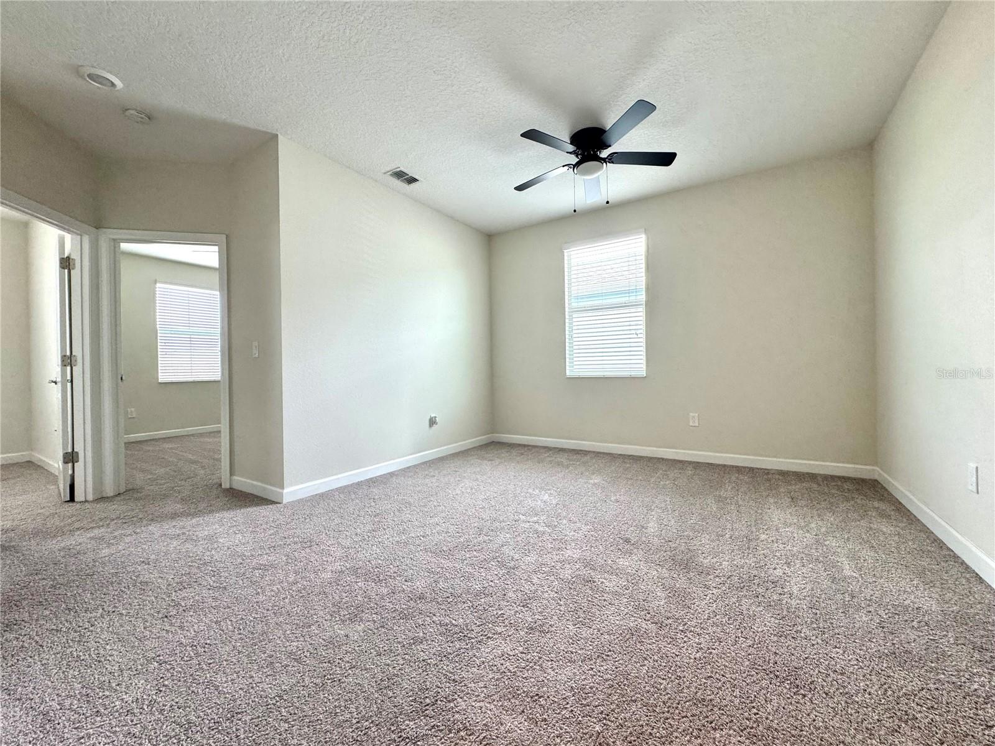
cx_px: 498
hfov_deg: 102.1
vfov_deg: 85.7
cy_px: 373
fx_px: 402
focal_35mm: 14
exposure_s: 1/120
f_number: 2.2
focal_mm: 2.22
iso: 200
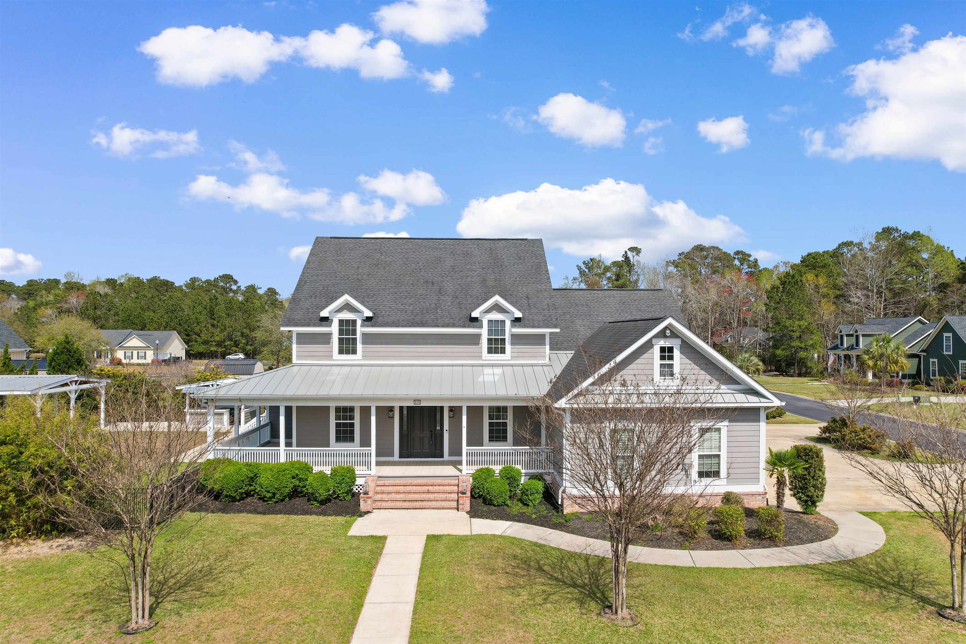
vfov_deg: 57.2
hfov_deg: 78.6
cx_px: 483
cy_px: 322
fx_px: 590
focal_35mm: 22
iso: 100
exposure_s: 1/400
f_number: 2.8
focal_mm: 8.38
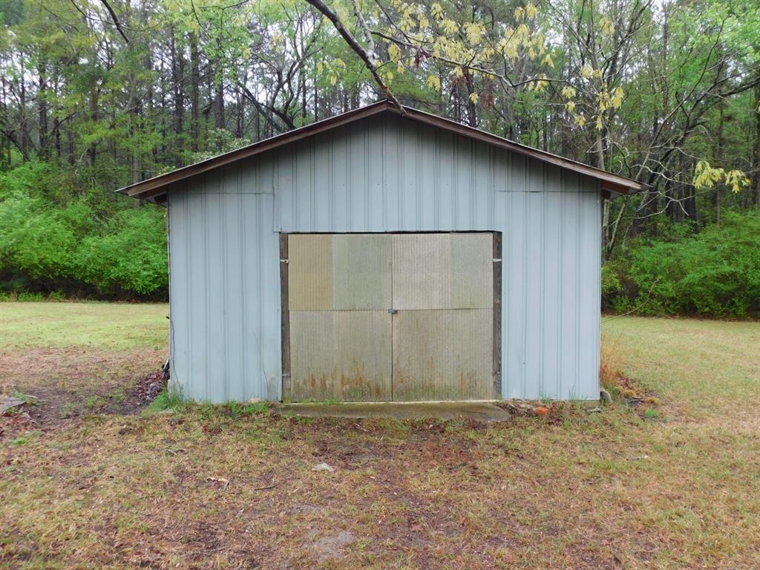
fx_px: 659
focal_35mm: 30
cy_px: 285
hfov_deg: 60.0
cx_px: 380
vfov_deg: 46.8
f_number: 3.2
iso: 125
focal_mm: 5.3
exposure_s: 1/60
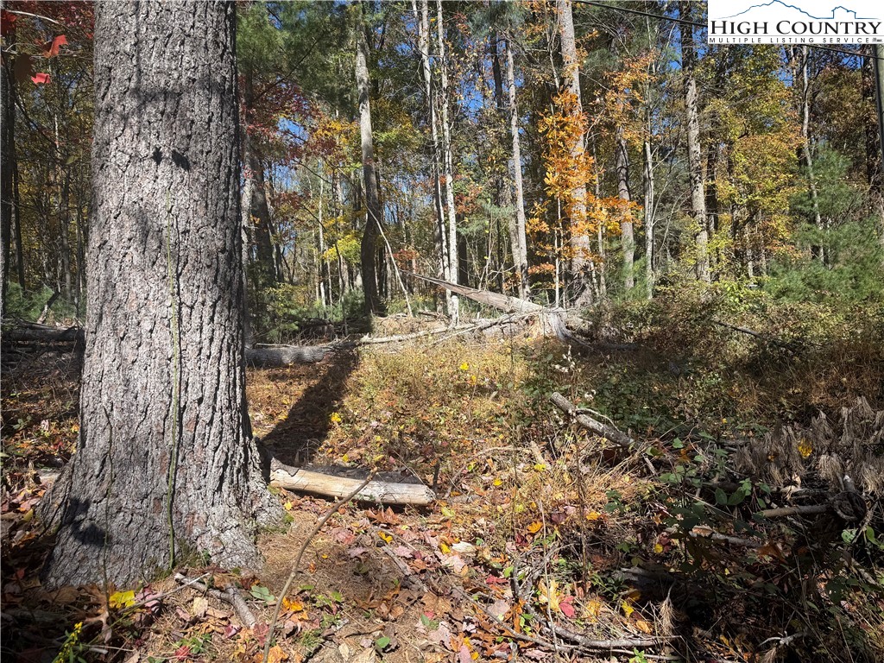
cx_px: 442
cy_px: 332
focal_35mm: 24
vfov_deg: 56.8
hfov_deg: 71.6
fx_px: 613
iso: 80
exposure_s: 1/1855
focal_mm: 6.76
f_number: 1.78
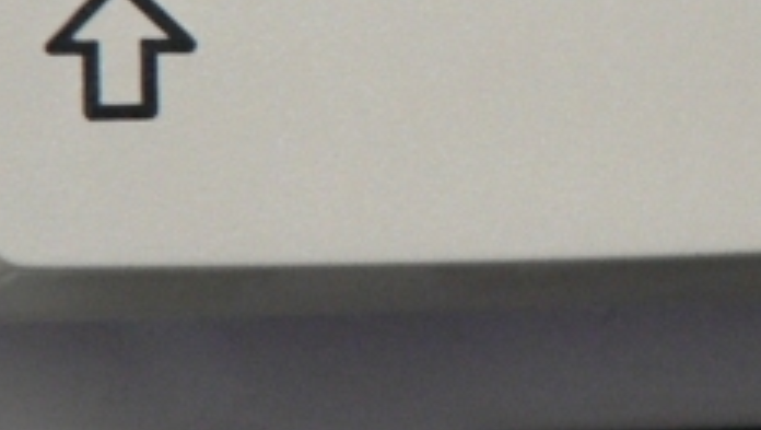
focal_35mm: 108
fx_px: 2181
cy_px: -75
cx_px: 545
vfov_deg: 11.1
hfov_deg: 19.7
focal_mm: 6
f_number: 2.8
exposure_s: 1/4
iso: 200
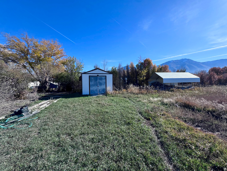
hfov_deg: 102.1
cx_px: 114
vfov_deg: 85.7
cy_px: 86
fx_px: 92
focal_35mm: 14
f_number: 2.2
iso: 50
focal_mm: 2.22
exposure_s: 1/2674
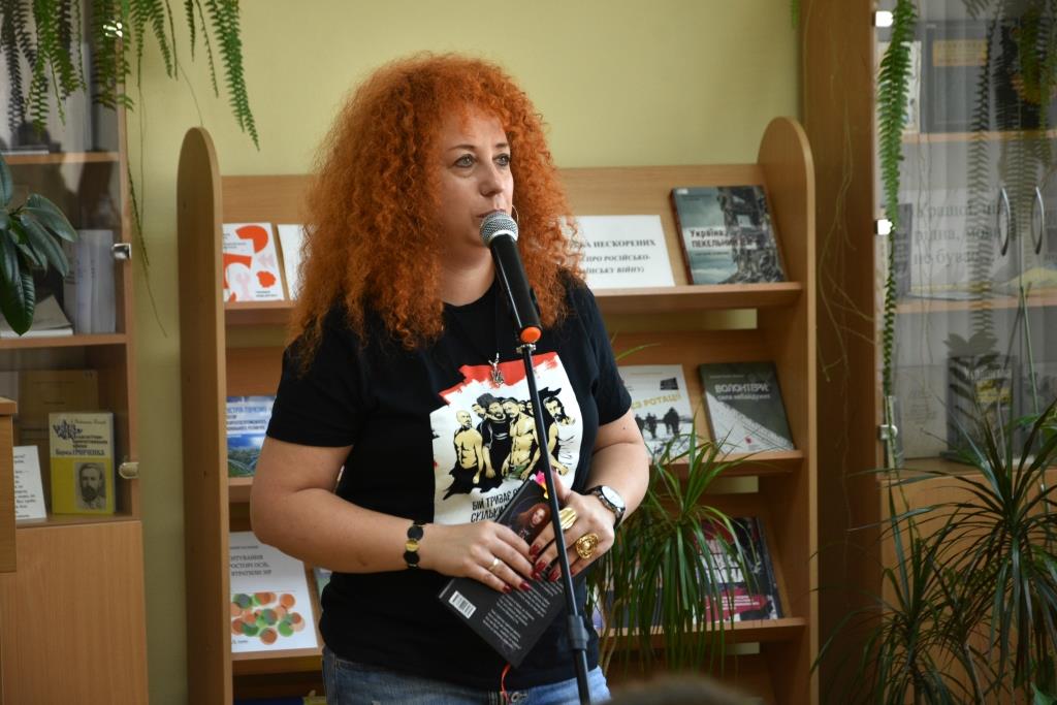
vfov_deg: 10.2
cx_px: 528
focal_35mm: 135
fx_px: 3964
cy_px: 352
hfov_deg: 15.2
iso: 800
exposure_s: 1/60
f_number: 5.6
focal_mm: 90
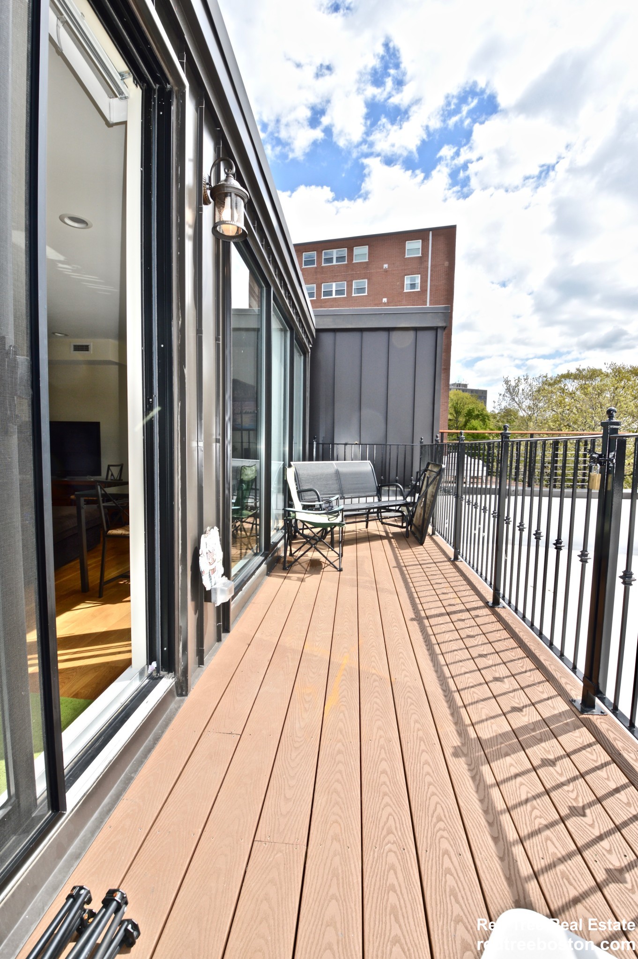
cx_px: 319
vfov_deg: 100.4
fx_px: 399
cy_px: 480
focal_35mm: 15
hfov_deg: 77.2
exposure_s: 1/200
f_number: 9
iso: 100
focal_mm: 10
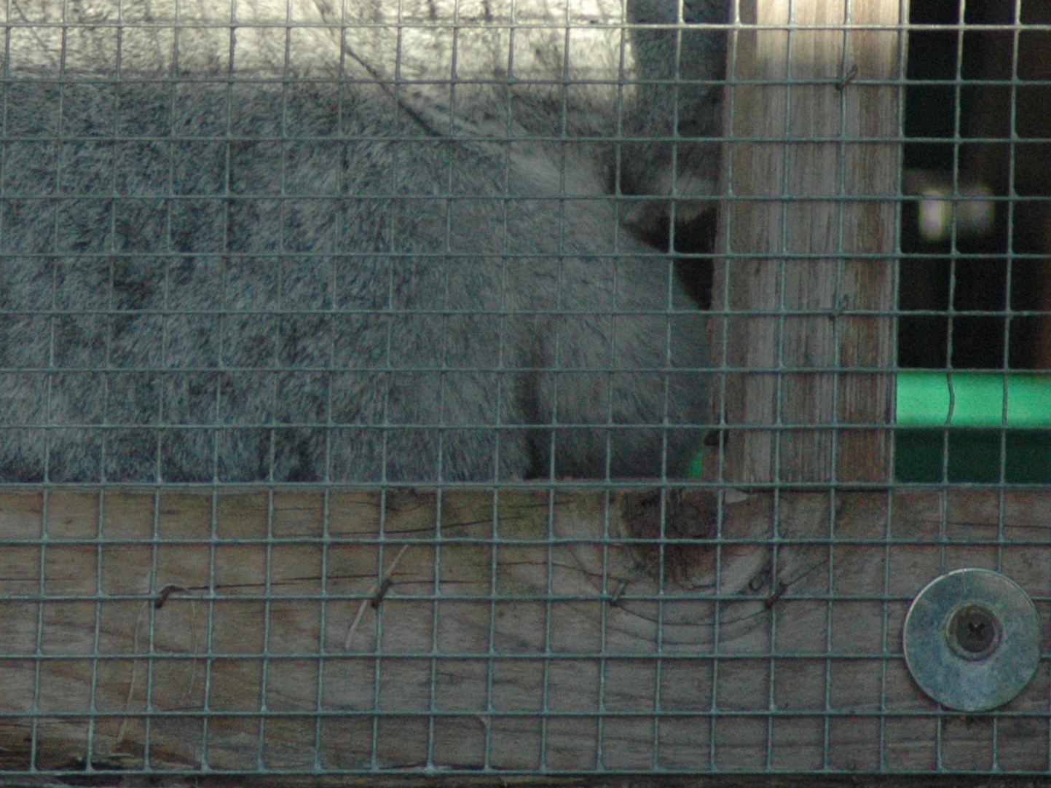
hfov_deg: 2.2
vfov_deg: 1.7
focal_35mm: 901
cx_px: 181
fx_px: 27354
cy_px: 70
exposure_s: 1/1250
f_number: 6
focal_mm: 300
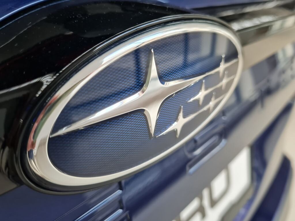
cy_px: 110
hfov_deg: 67.3
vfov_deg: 53.1
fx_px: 222
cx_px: 148
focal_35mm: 26
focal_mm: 5.4
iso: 160
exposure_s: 1/50
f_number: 1.8
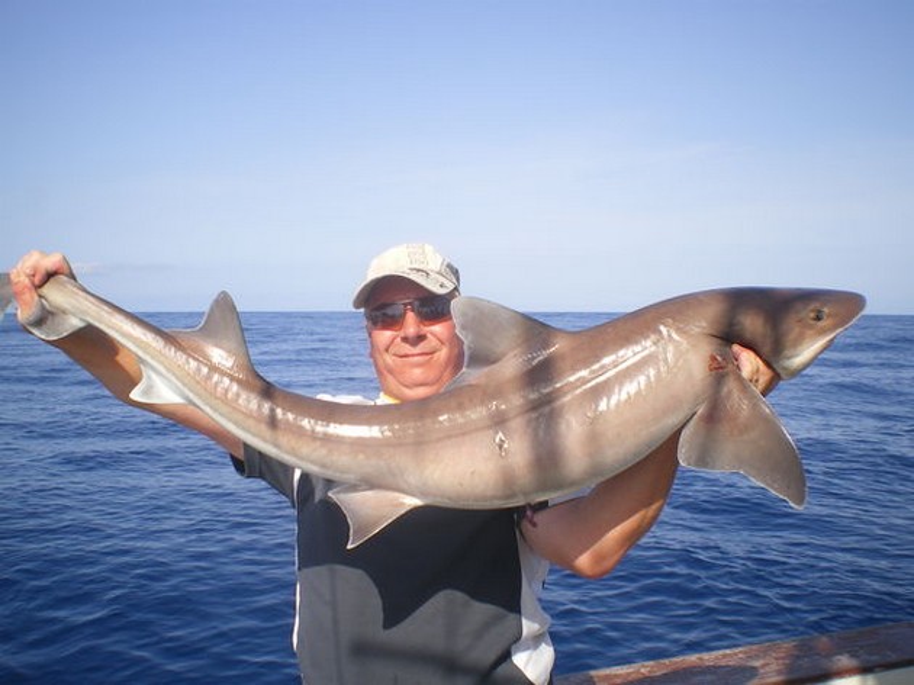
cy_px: 342
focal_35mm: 36
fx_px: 950
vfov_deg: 39.6
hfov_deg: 51.4
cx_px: 457
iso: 50
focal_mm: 6.3
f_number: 4.6
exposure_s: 1/400
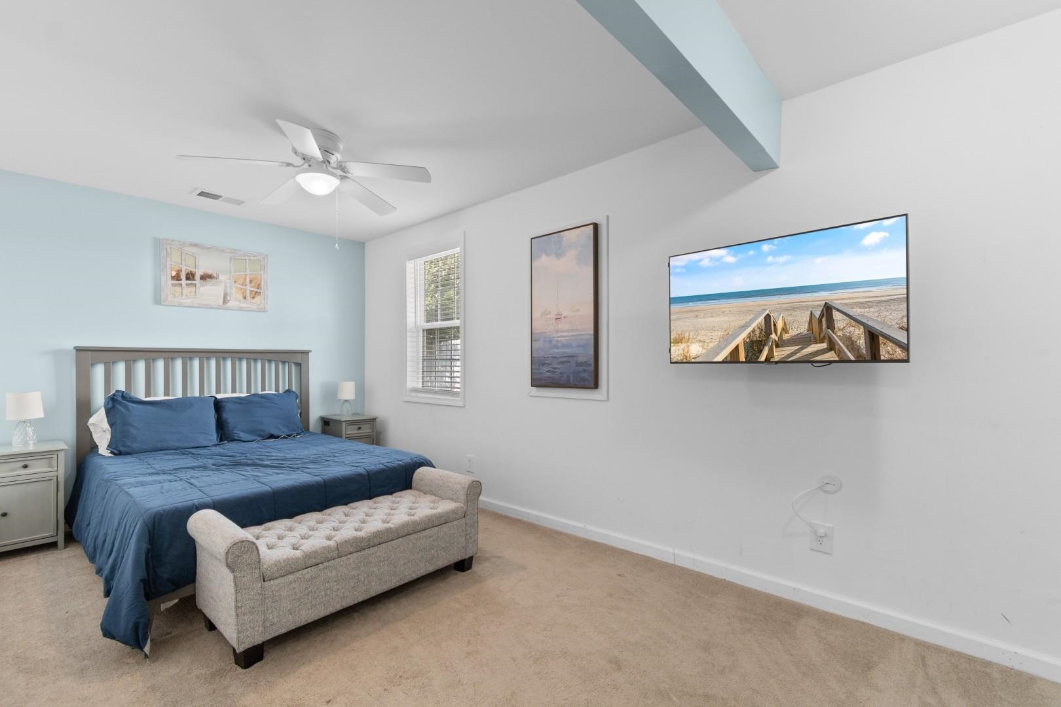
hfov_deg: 100.4
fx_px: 442
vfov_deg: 77.3
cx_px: 530
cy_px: 354
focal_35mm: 15
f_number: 4.5
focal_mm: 10
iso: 100
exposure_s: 1/2
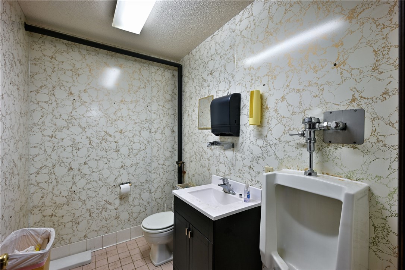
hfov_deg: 96.7
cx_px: 202
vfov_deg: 73.7
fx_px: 180
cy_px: 135
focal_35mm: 16
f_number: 5.6
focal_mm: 16
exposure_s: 1/25
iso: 250
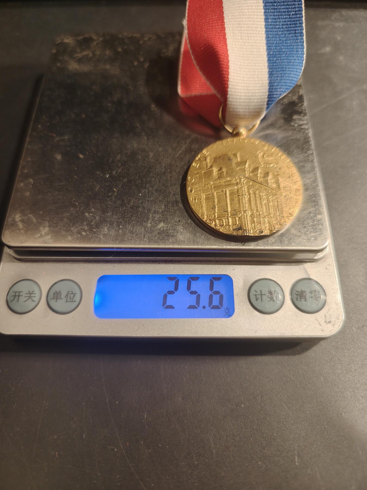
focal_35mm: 23
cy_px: 245
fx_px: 325
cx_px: 184
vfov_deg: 73.9
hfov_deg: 58.9
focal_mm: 6.06
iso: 250
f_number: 1.6
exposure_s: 1/168
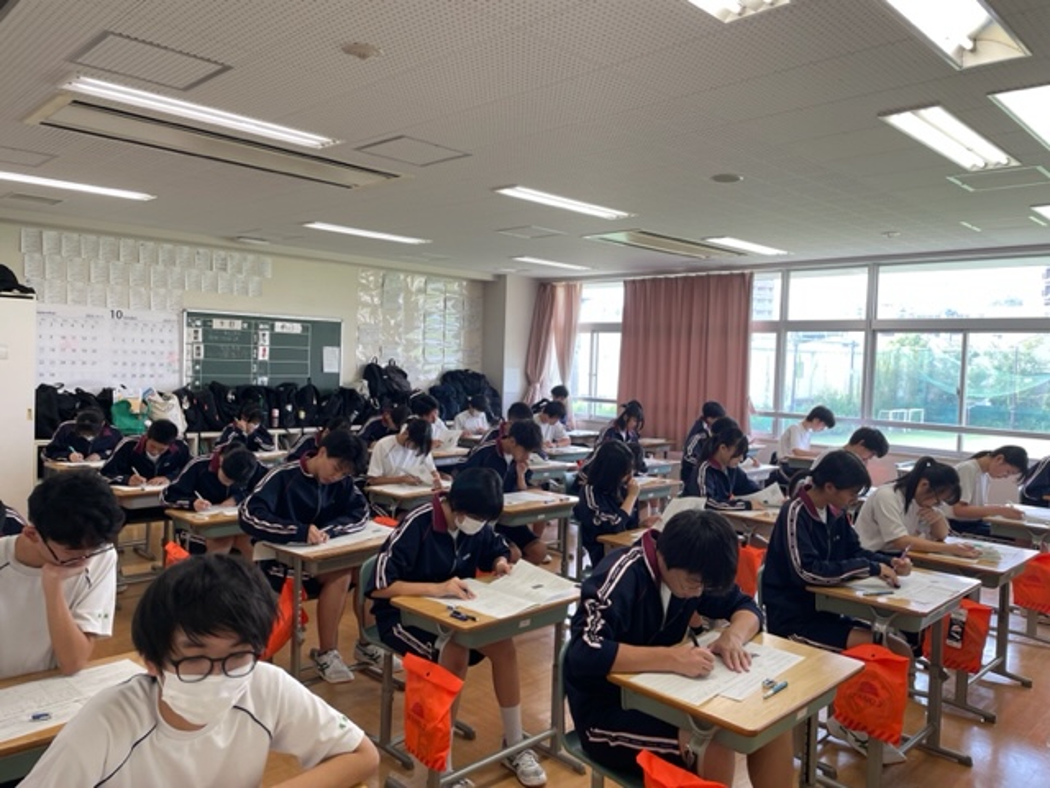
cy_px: 394
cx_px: 525
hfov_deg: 67.3
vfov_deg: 53.1
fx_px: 789
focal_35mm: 26
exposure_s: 1/100
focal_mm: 4.2
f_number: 1.6
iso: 40
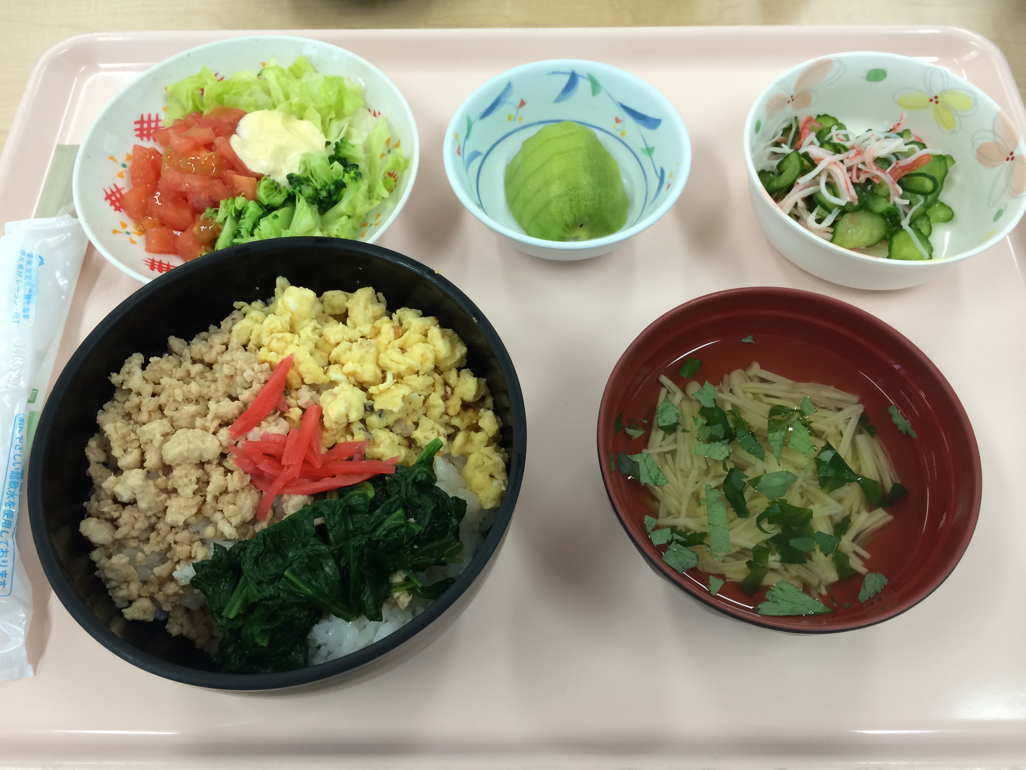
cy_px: 385
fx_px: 889
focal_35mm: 30
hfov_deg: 60.0
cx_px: 513
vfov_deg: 46.8
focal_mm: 4.12
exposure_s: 1/30
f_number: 2.2
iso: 40
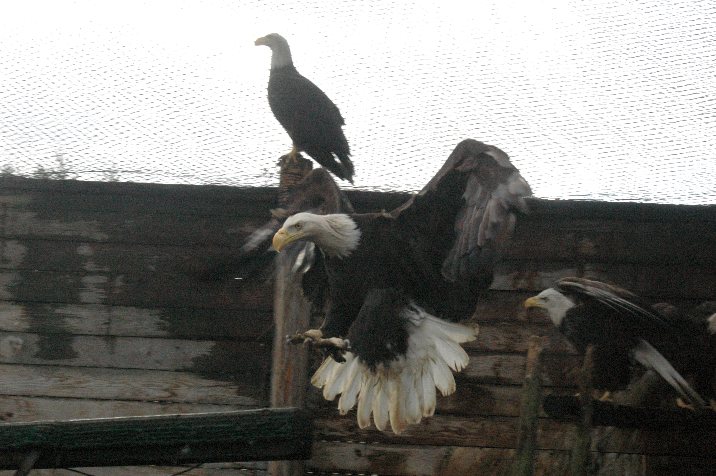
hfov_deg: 26.0
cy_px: 238
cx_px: 358
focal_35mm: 78
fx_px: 1550
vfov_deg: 17.5
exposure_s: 1/400
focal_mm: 52
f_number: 10
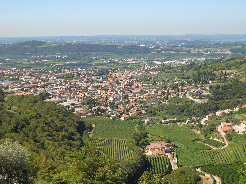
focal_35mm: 66
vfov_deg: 22.3
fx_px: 469
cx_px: 123
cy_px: 92
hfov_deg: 29.4
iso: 80
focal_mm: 10.84
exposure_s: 1/160
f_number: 7.1
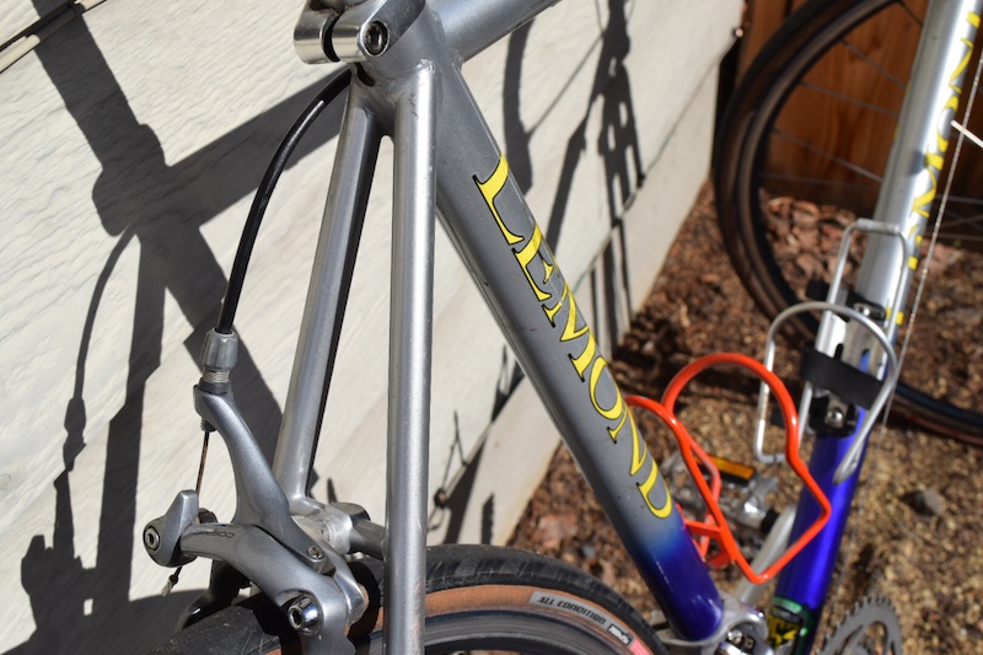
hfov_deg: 42.3
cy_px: 328
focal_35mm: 46
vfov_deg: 28.9
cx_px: 492
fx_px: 1269
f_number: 11
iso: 200
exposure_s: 1/500
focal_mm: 31
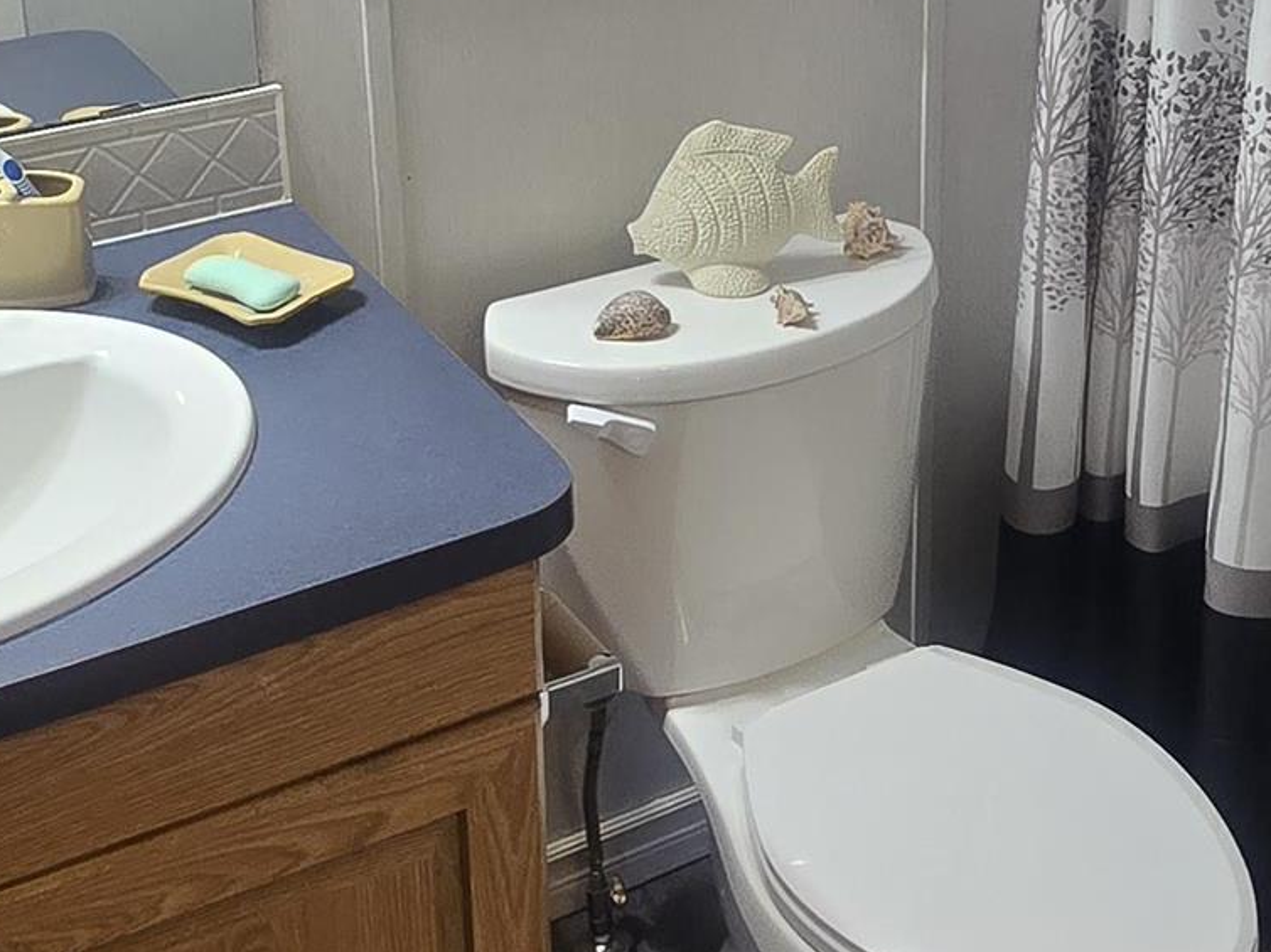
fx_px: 1945
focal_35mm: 53
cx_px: 839
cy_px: 54
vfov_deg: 26.4
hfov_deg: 35.8
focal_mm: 2.2
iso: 200
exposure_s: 1/60
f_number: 2.2
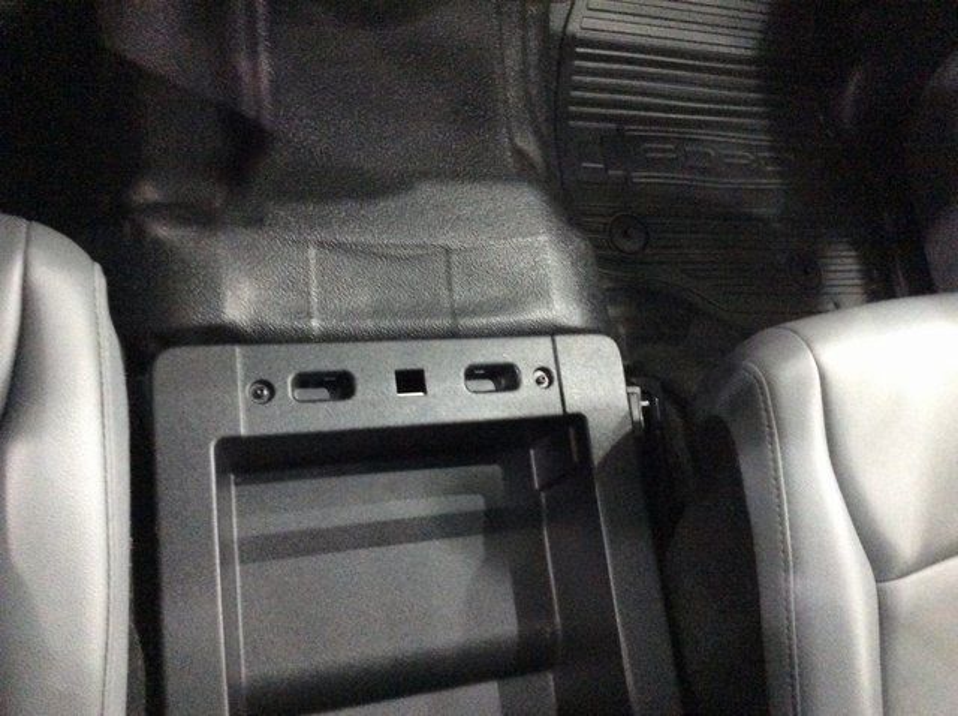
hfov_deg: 56.9
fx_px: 884
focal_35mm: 32
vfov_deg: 44.1
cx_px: 479
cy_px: 358
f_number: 2.4
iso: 640
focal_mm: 3.3
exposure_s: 1/15
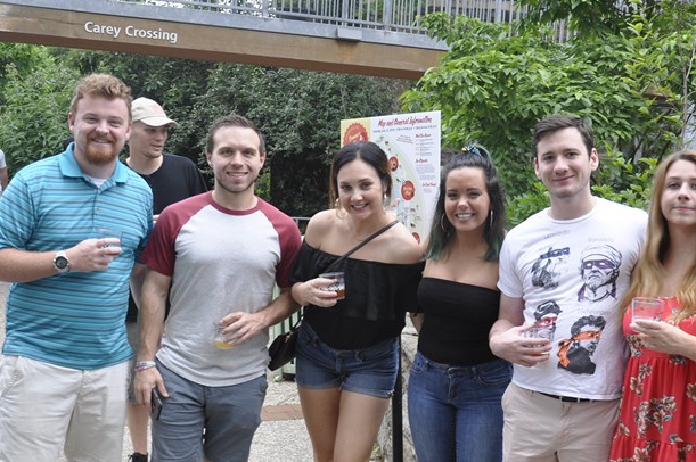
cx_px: 392
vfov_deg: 24.8
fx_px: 1043
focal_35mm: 54
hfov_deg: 36.9
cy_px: 337
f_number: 5.6
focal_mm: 22
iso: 400
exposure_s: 1/30
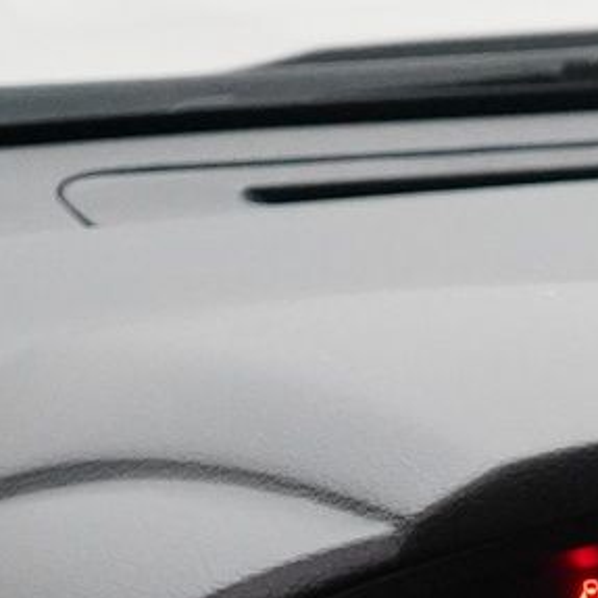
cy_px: 1220
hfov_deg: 7.6
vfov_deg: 8.0
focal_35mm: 207
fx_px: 4046
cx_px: 1688
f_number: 3.5
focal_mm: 28
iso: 6400
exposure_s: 1/160
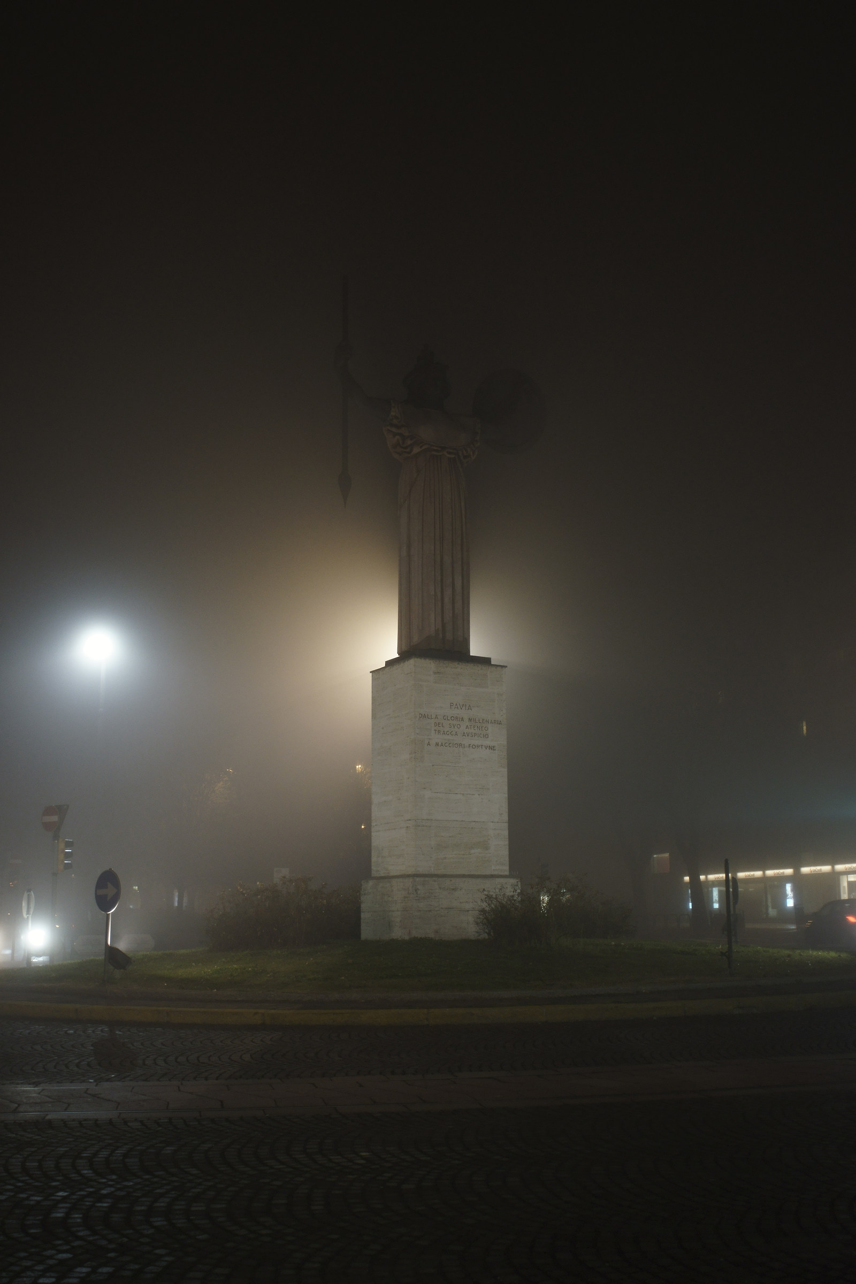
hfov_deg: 36.9
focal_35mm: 36
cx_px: 428
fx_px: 1284
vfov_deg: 53.1
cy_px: 642
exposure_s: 1/30
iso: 640
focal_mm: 24
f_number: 2.8
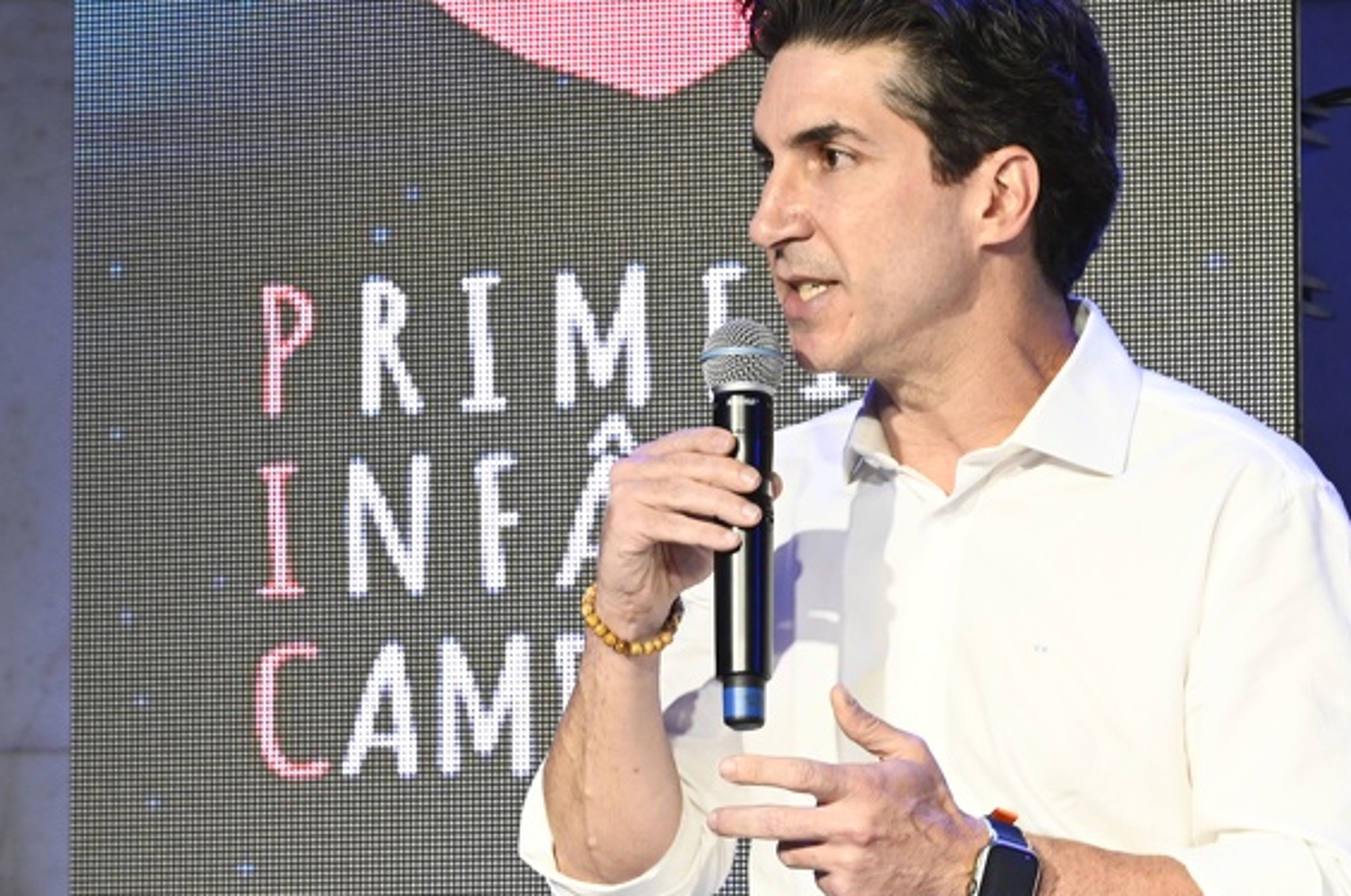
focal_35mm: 281
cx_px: 908
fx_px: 10527
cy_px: 287
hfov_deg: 7.3
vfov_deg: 4.9
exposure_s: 1/125
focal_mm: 200
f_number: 13
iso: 6400
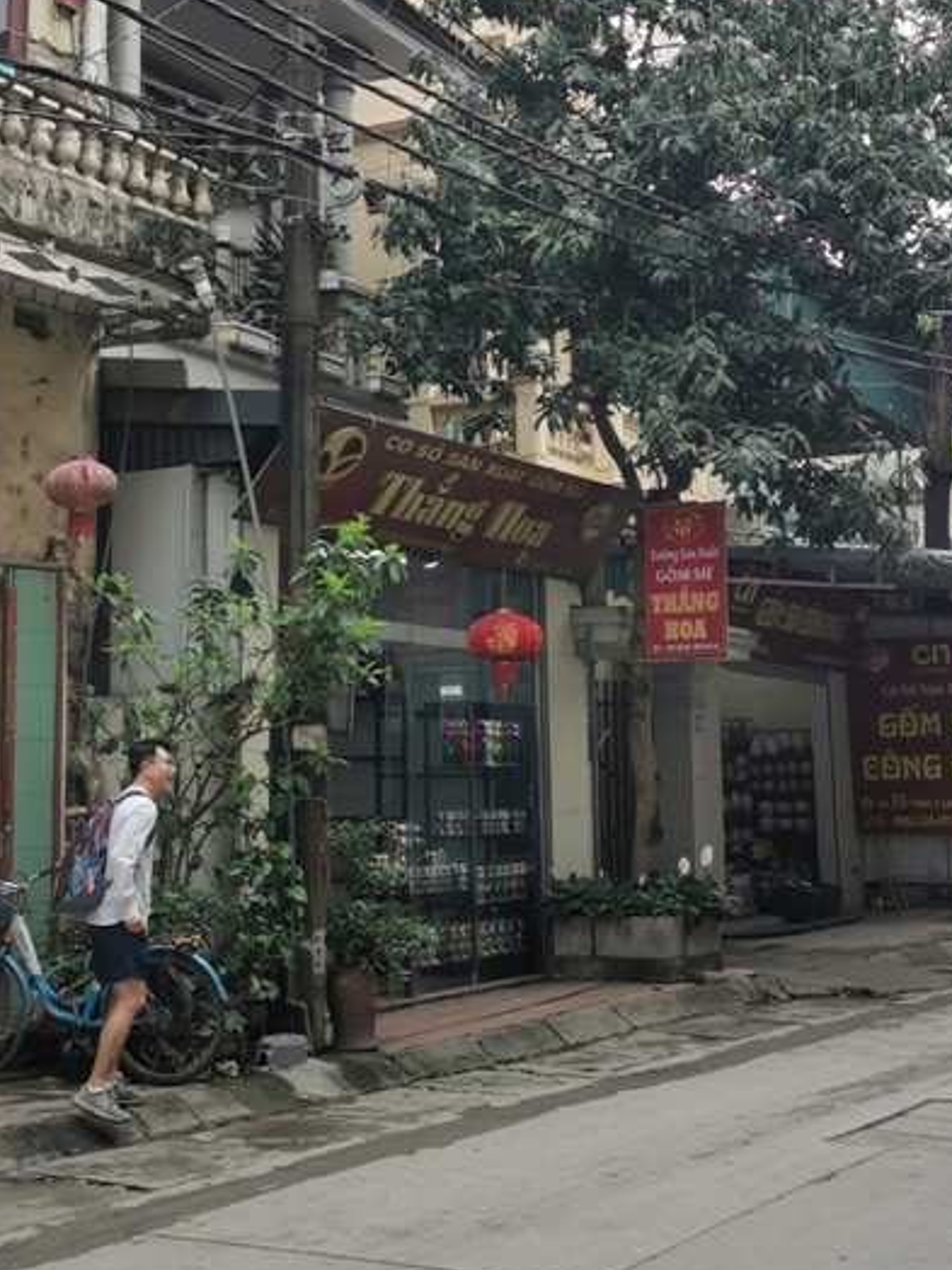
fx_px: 2017
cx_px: 395
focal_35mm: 55
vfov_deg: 34.4
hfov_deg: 26.5
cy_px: 354
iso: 50
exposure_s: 1/544
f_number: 1.6
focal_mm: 5.56
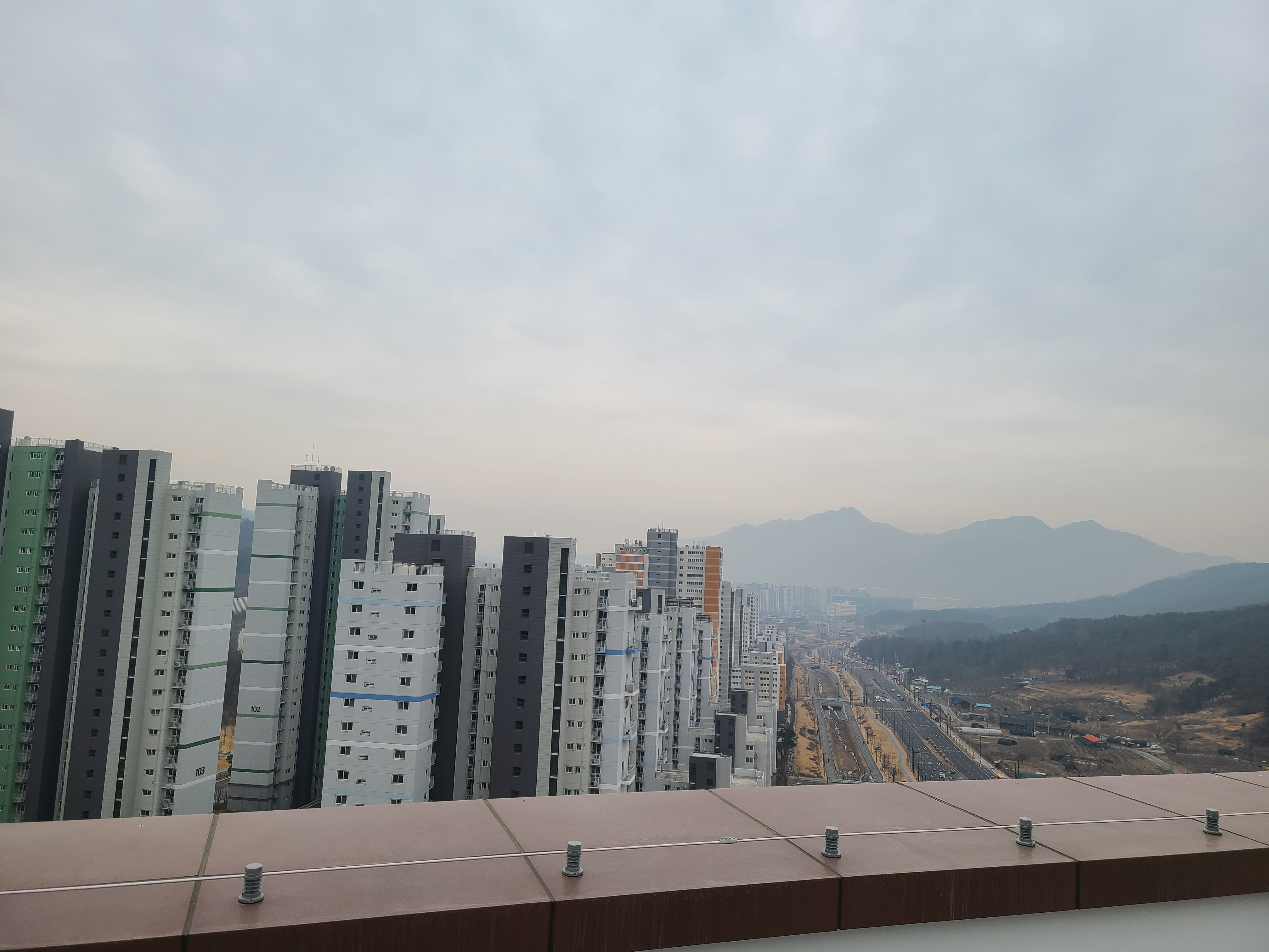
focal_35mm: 26
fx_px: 953
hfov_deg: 67.3
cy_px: 476
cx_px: 634
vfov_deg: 53.1
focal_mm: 5.4
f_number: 1.8
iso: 40
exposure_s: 1/296
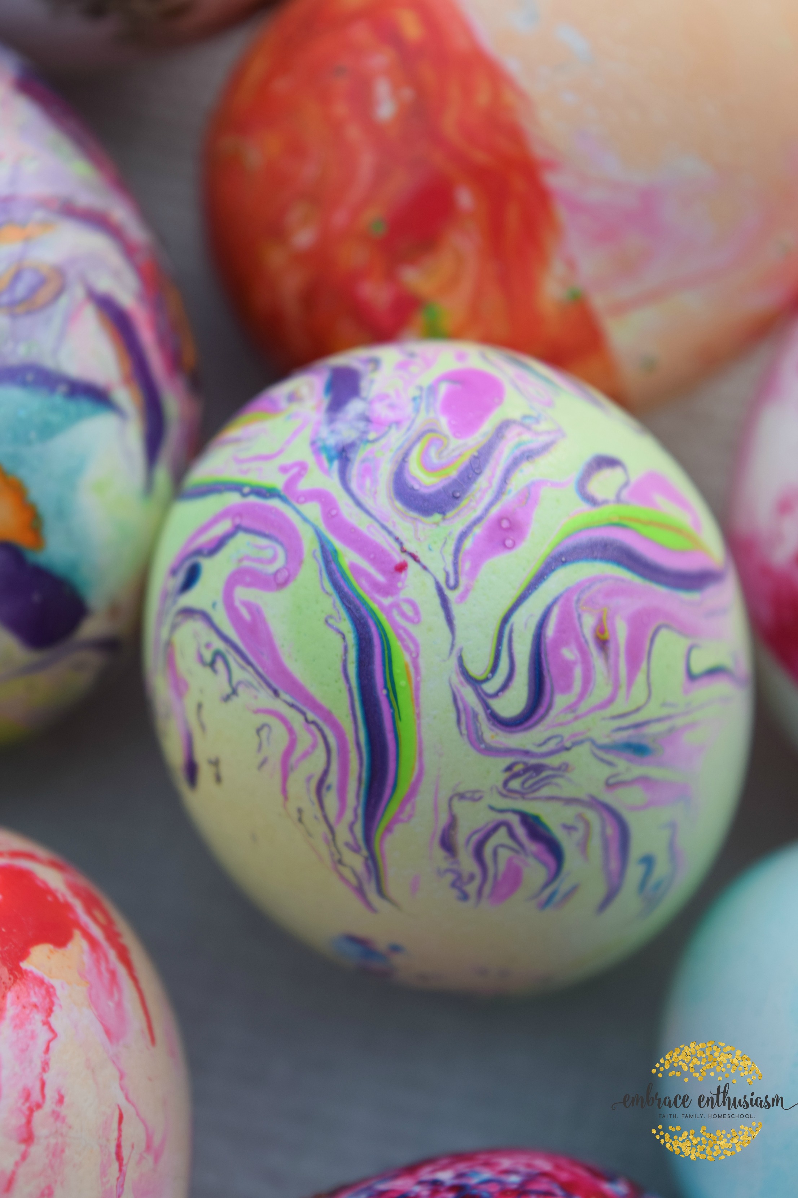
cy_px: 599
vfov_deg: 24.6
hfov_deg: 16.6
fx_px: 2743
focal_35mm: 82
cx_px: 399
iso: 400
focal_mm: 55
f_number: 5.6
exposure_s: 1/100
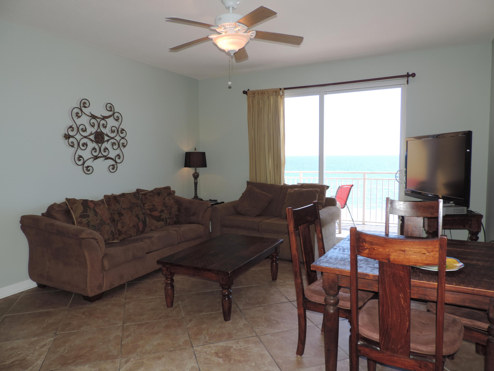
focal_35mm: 24
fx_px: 343
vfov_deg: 56.8
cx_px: 247
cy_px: 186
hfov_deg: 71.6
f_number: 3
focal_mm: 4.3
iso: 90
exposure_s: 1/100
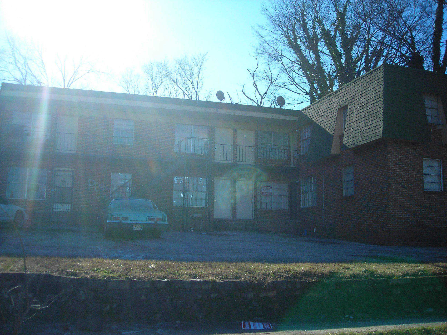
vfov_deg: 37.7
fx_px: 491
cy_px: 168
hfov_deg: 49.0
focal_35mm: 38
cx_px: 224
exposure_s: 1/140
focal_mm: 6.3
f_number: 6.4
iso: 50
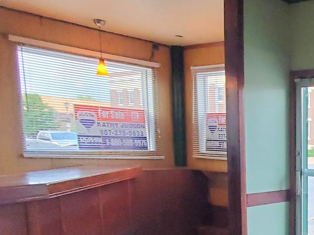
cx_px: 400
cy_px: 197
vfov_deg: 33.1
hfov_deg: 33.7
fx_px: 381
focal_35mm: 42
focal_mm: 1.8
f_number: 2.2
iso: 640
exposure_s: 1/60
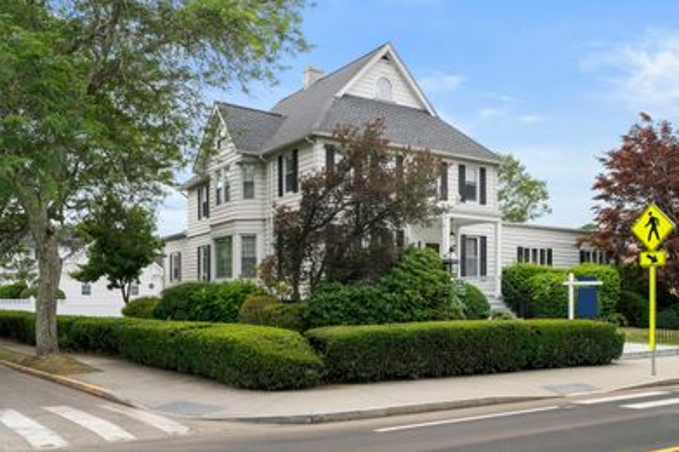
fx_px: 610
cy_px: 256
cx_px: 377
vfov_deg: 40.5
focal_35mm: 32
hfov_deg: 58.0
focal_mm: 25.3
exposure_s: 1/1600
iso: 1600
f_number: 7.1
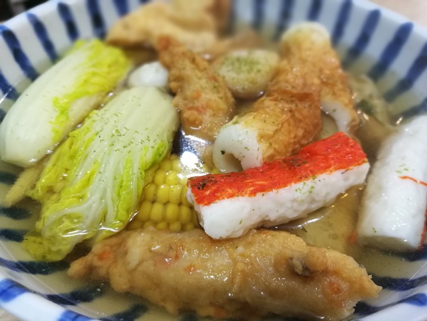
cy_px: 160
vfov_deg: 51.4
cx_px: 214
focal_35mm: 27
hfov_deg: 65.3
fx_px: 333
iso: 320
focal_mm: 4.5
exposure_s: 1/30
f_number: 4
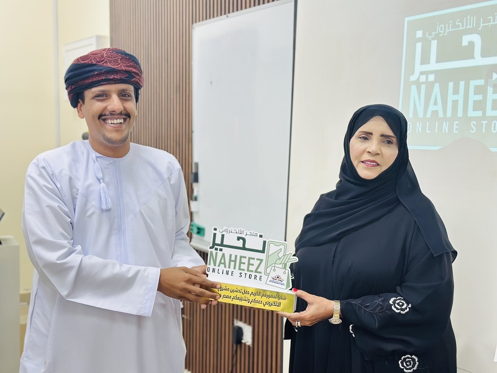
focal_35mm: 48
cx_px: 248
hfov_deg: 39.7
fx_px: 689
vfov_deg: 30.3
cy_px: 186
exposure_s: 1/50
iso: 160
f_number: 1.78
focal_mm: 6.86
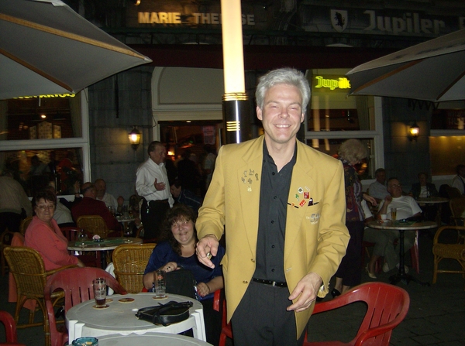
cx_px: 232
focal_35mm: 36
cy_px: 173
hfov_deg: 51.5
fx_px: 482
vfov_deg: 39.5
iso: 200
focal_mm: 6
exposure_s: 1/60
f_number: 2.8
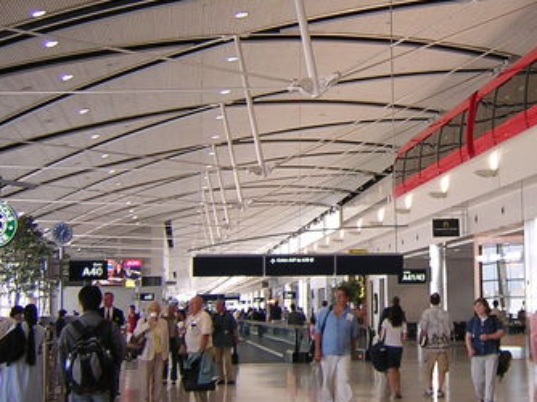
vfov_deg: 20.8
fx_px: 1085
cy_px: 96
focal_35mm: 70
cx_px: 468
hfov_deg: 27.0
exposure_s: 1/30
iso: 111
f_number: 2.6
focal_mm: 4.7
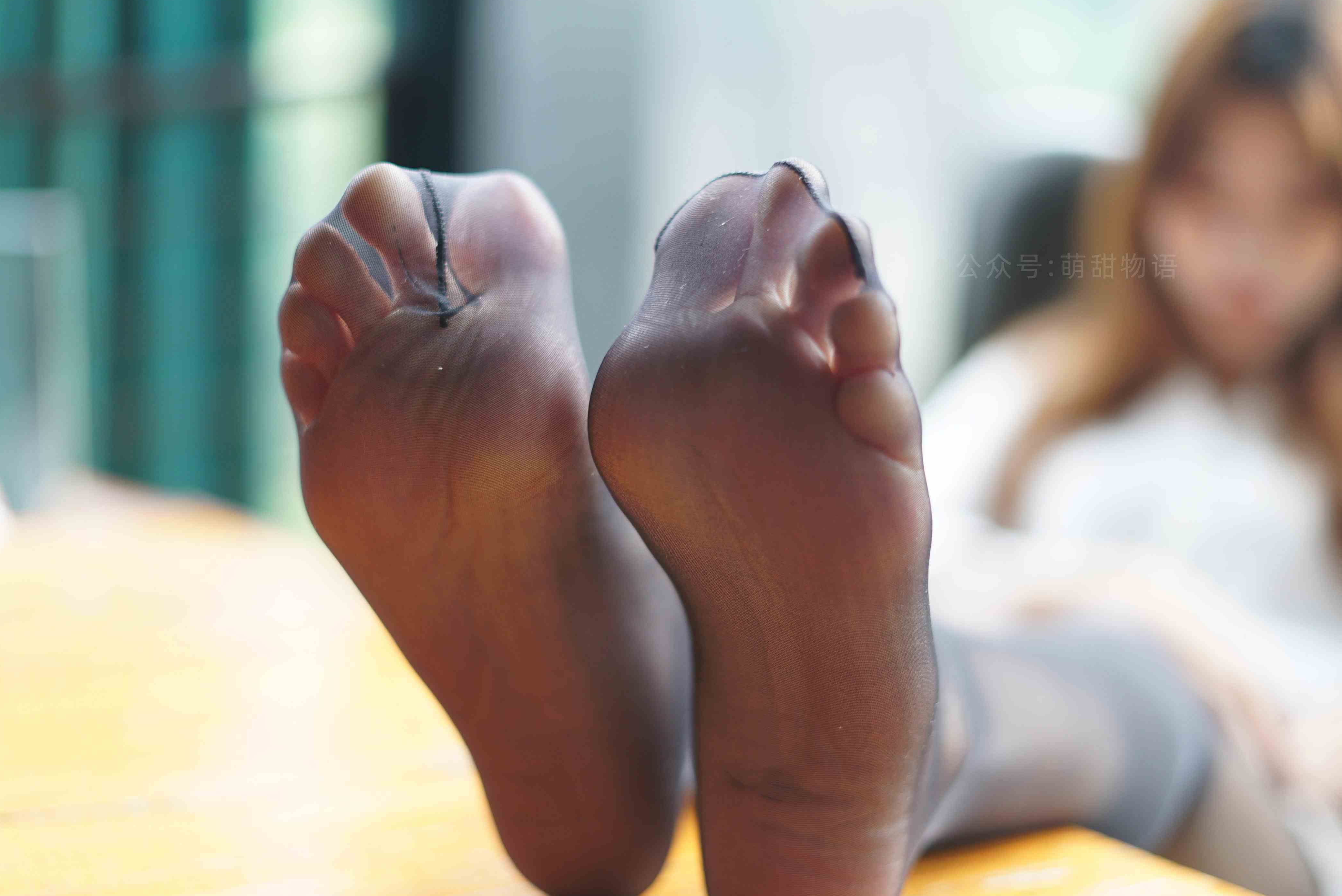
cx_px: 662
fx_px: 1902
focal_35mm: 51
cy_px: 453
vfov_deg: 26.5
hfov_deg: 38.9
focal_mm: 50
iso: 200
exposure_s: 1/25
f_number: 1.8
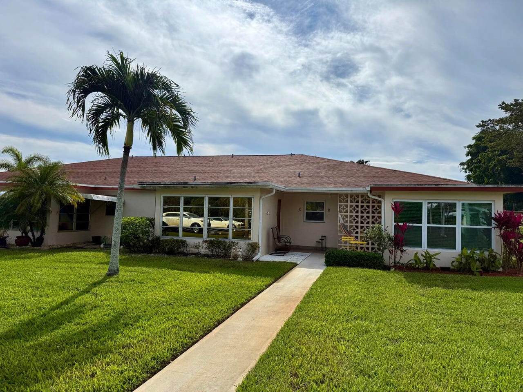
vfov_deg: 56.8
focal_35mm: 24
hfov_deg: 71.6
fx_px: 363
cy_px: 196
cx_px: 262
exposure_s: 1/14286
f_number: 1.78
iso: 64
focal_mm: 6.76
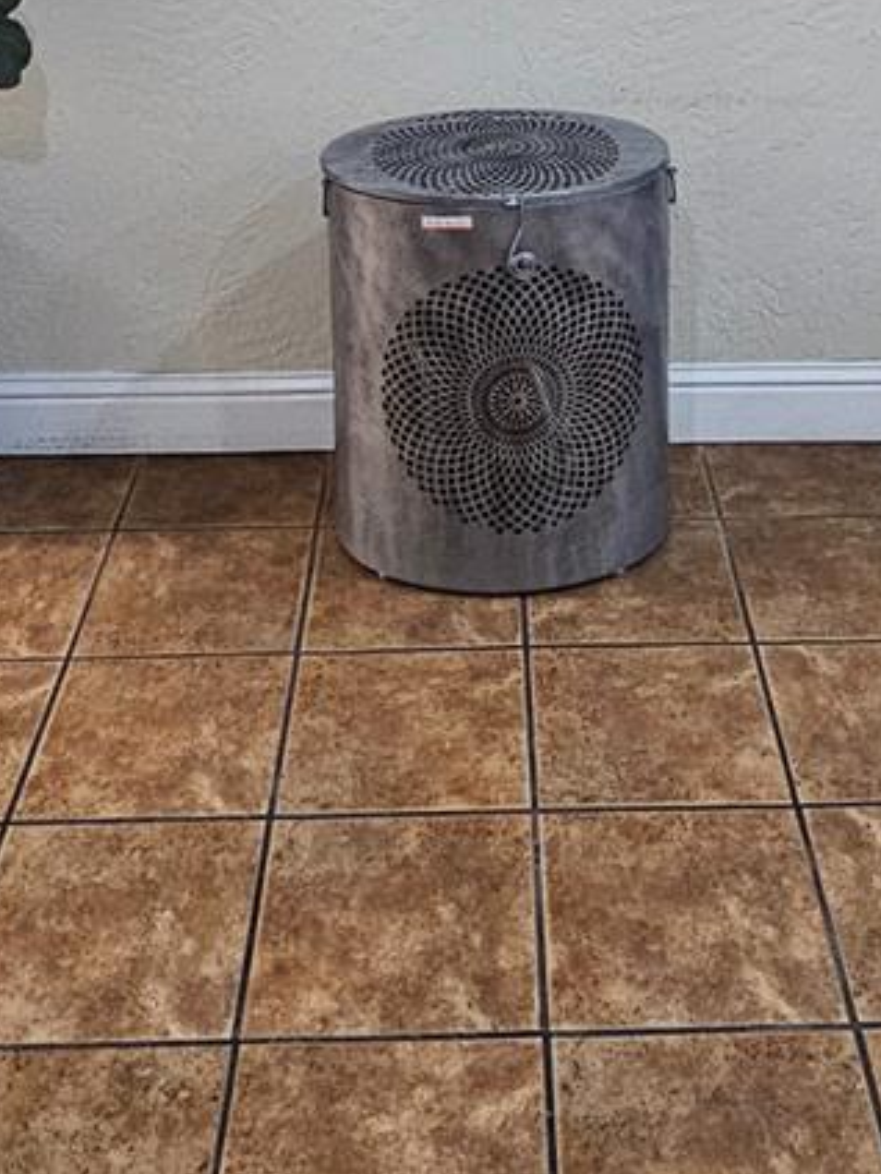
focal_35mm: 46
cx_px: 519
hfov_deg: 31.4
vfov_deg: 35.0
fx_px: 1561
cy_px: -136
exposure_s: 1/60
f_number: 2.2
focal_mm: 2.2
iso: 400
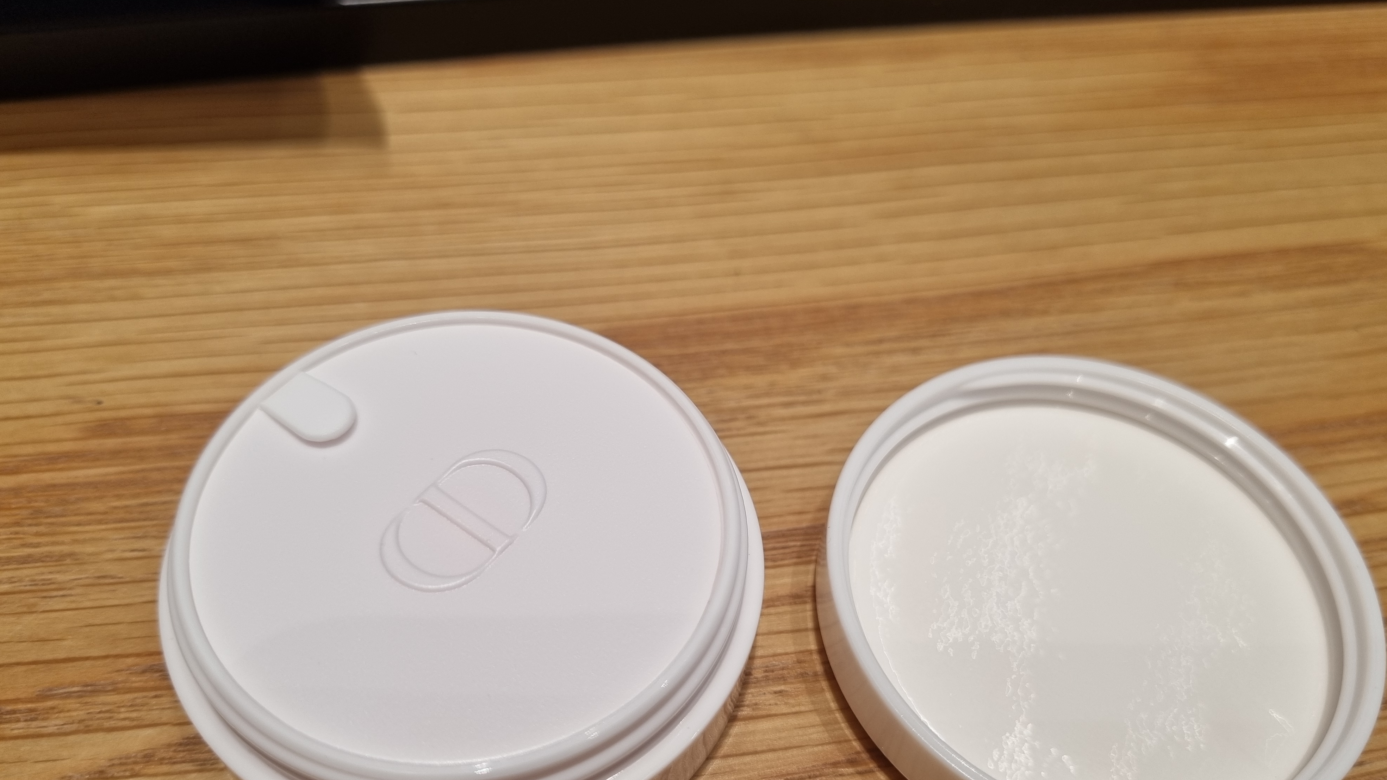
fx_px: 1067
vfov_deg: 39.9
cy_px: 483
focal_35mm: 29
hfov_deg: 66.1
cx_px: 698
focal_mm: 5.4
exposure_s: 1/120
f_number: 1.8
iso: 80
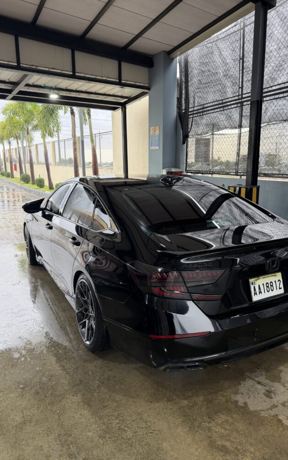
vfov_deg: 70.4
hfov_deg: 47.5
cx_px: 158
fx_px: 327
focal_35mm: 26
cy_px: 233
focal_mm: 6.76
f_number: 1.78
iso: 125
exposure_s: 1/158
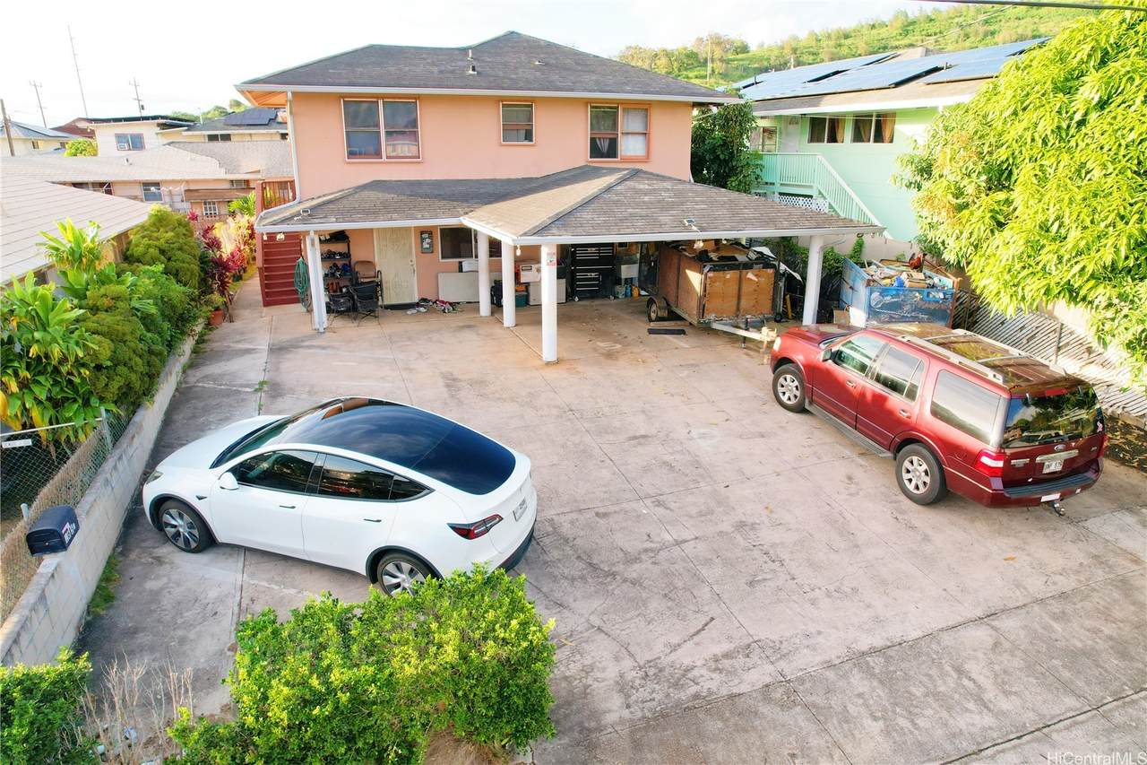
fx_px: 701
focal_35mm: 22
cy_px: 382
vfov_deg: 57.2
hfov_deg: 78.6
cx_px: 574
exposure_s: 1/400
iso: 200
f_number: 2.8
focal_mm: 8.38
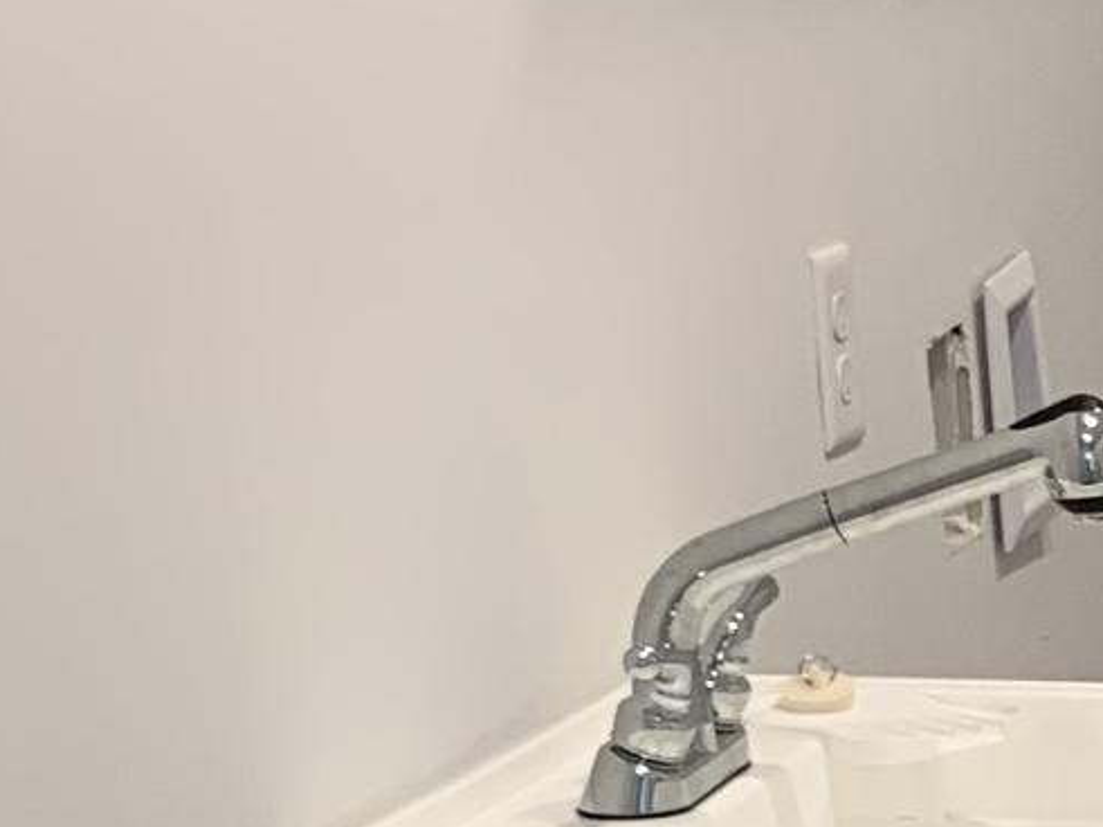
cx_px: 2316
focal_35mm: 159
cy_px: 1387
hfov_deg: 11.1
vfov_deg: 9.0
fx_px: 5065
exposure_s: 1/60
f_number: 1.8
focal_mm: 4.25
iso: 64
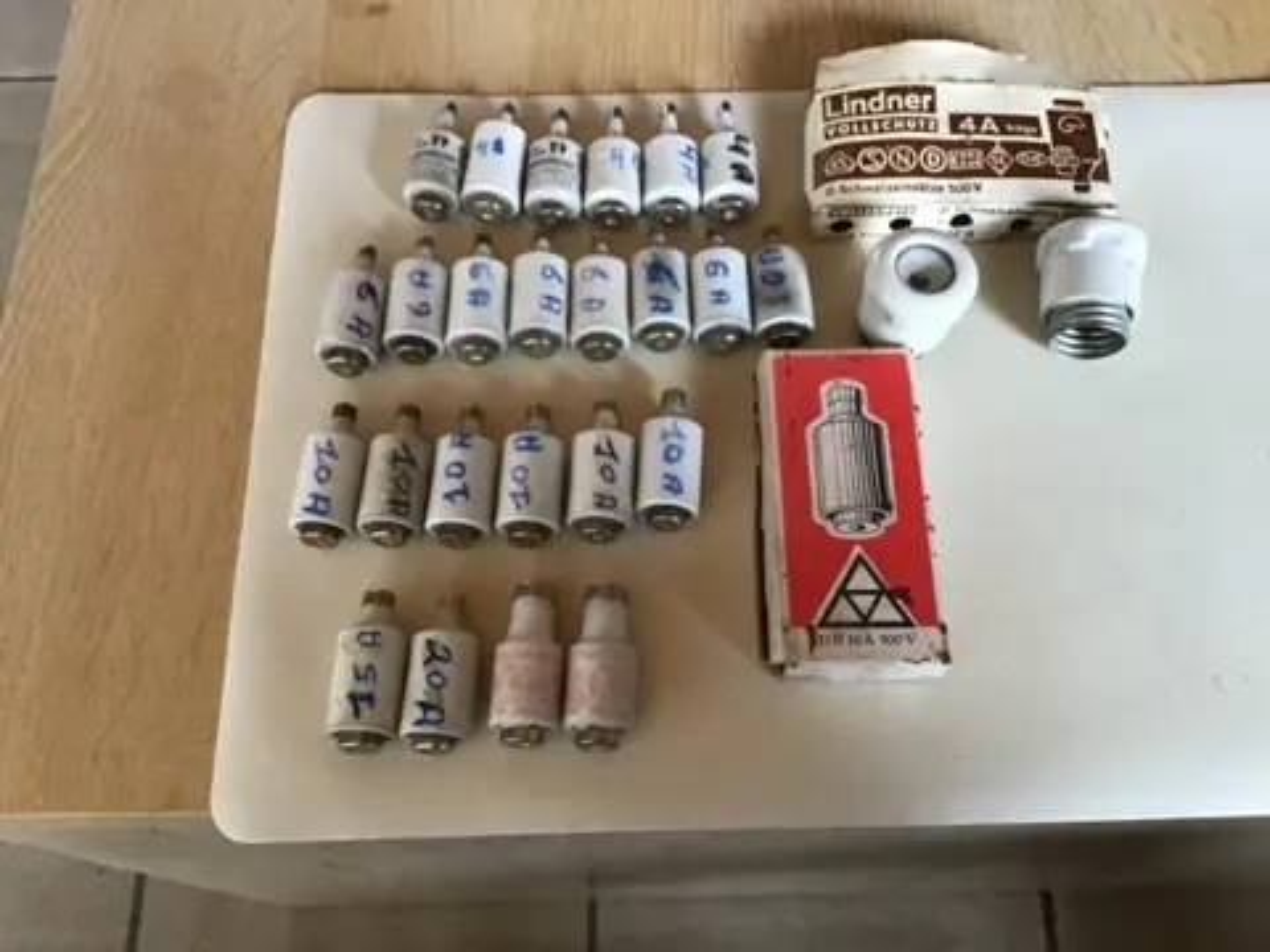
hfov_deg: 58.4
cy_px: 476
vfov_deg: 45.4
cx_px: 635
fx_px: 1137
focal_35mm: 31
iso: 50
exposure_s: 1/33
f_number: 2.4
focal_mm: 3.3
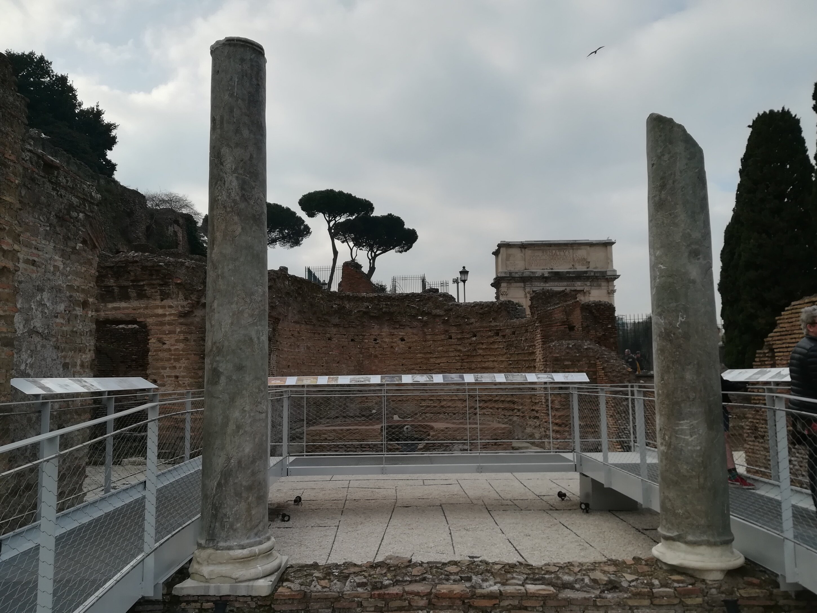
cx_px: 408
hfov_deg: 67.3
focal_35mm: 26
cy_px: 306
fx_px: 614
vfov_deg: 53.1
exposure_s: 1/575
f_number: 2.2
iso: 50
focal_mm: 3.83
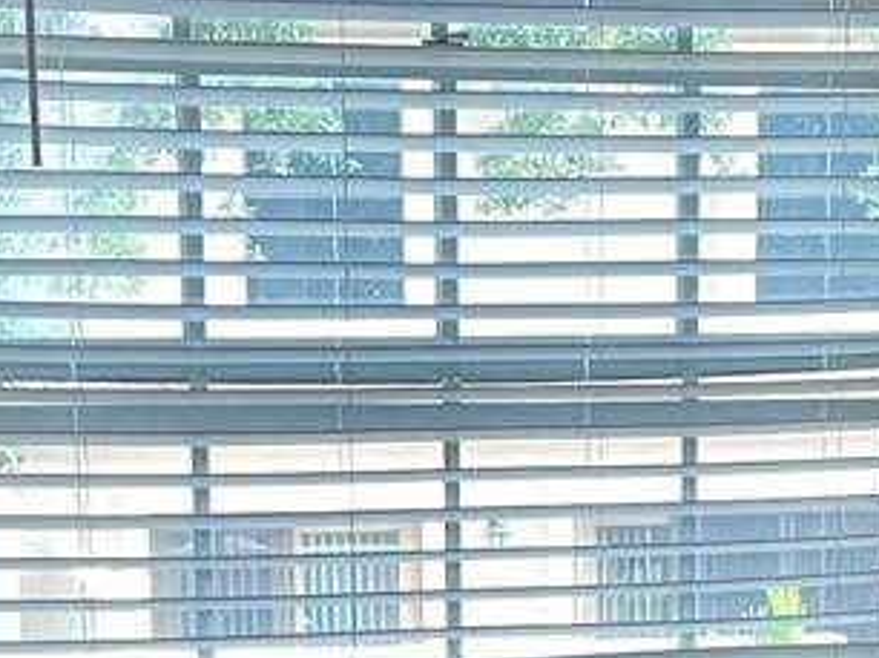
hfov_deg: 14.5
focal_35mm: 136
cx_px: 618
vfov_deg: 10.4
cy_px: 1057
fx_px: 3451
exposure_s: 1/60
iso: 100
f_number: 1.6
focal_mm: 4.2
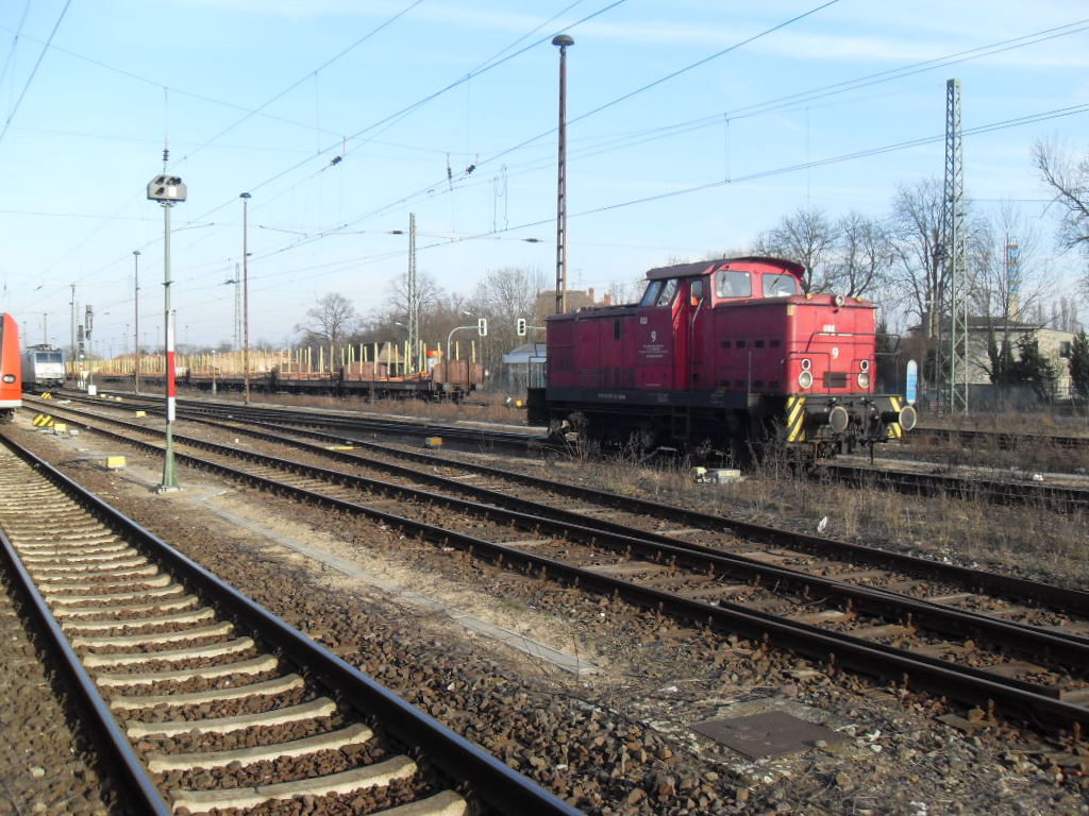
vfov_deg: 41.8
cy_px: 408
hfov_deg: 54.0
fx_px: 1070
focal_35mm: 34
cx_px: 544
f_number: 7
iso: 80
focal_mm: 6.3
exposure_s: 1/90
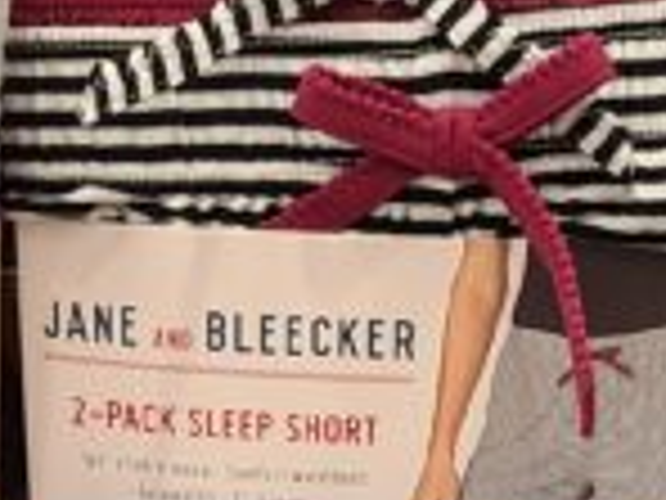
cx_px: 333
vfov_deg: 10.5
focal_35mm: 135
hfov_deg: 14.6
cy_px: 842
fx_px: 2597
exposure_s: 1/60
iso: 100
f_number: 1.8
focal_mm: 5.4
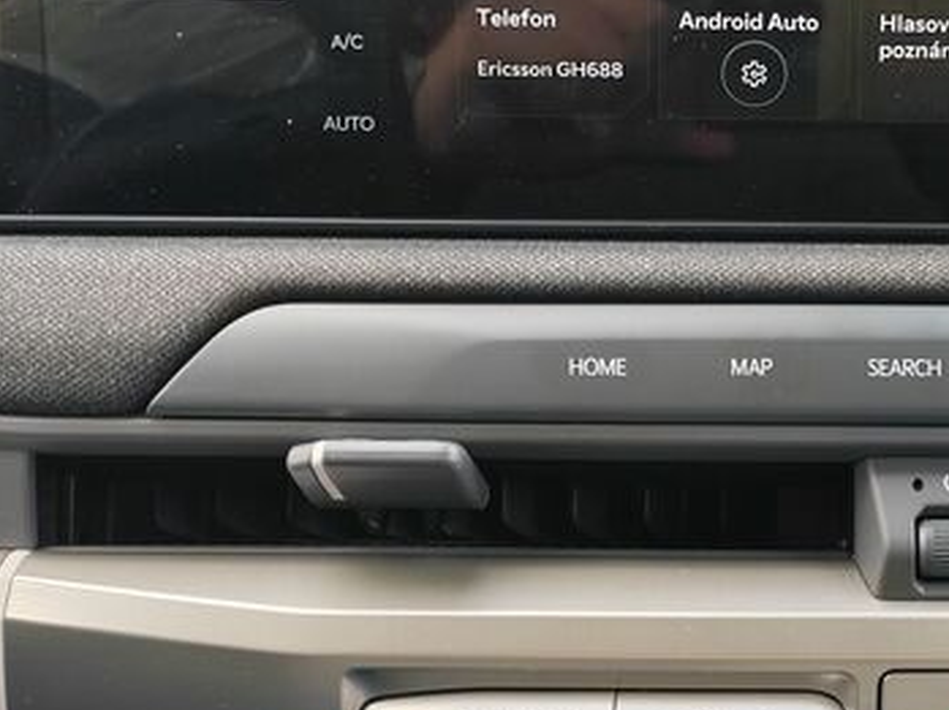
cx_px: 799
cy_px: 239
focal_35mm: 57
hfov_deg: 32.6
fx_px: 1561
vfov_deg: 25.5
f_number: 1.9
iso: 125
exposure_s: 1/100
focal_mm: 5.52
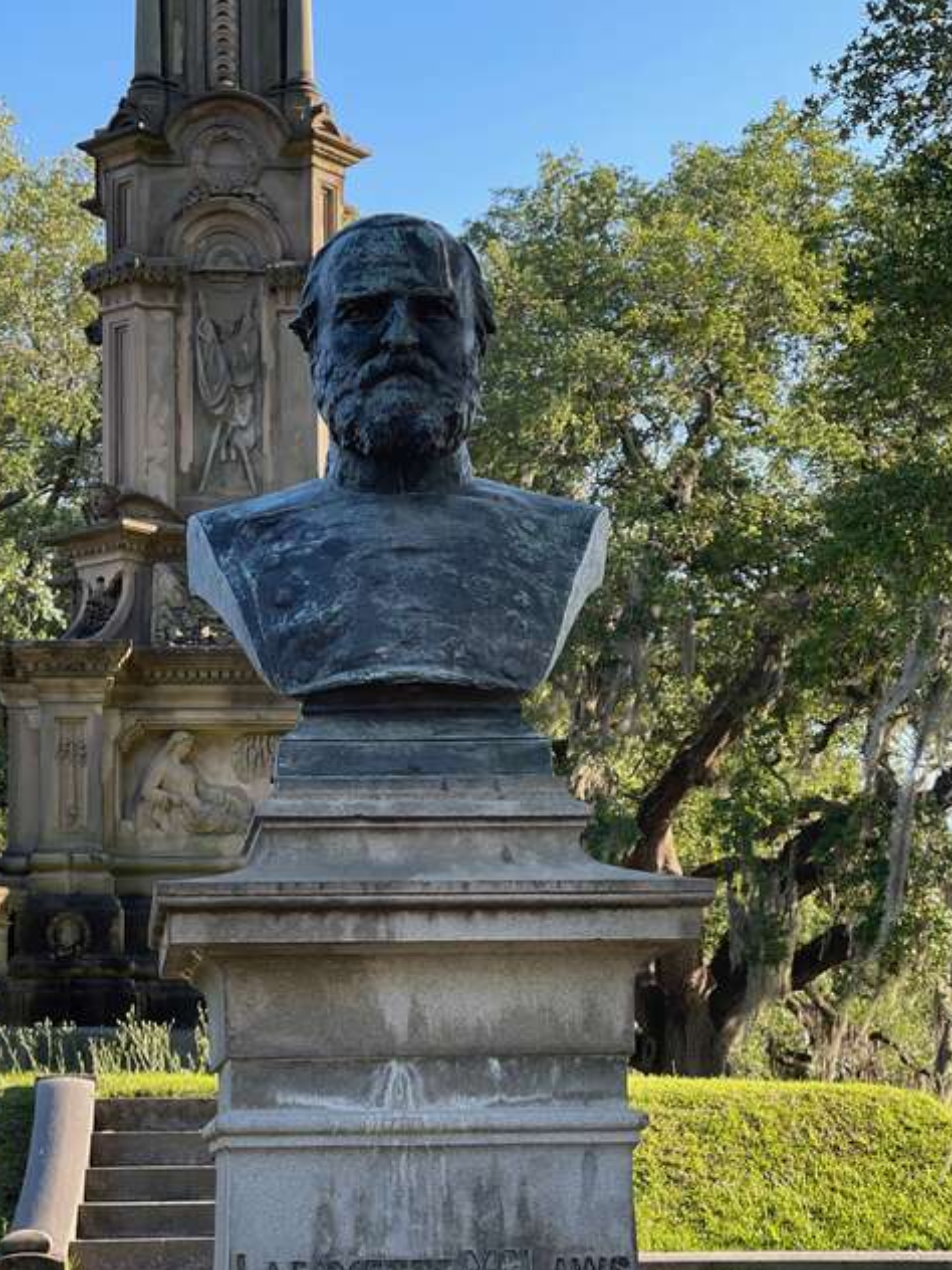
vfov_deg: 24.1
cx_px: 384
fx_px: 2970
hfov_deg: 18.2
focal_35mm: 81
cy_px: 768
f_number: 2.2
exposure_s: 1/121
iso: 25
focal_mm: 7.5
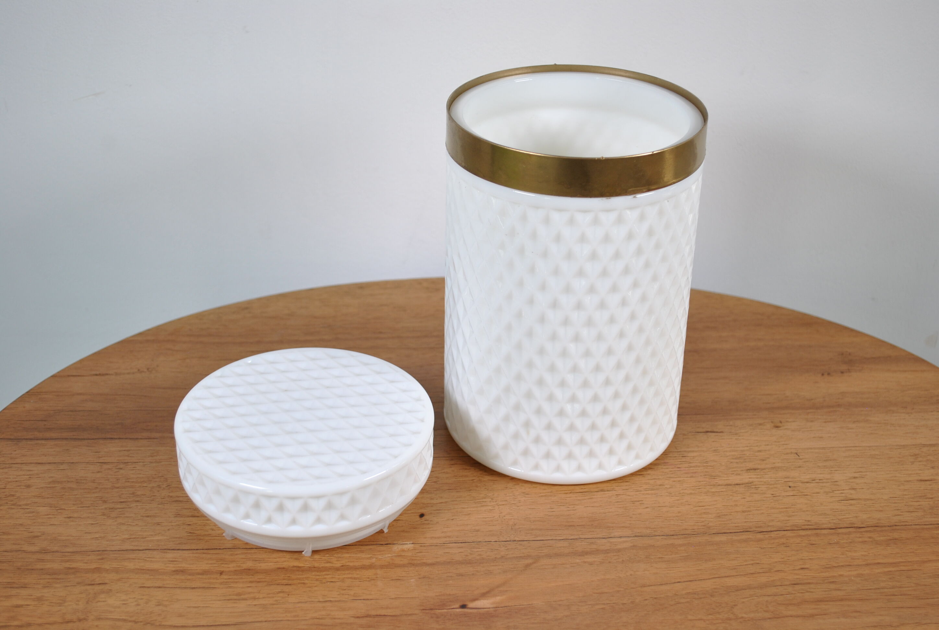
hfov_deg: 38.8
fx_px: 1333
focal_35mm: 51
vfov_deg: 26.6
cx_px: 470
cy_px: 315
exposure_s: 1/160
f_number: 5.6
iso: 200
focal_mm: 34
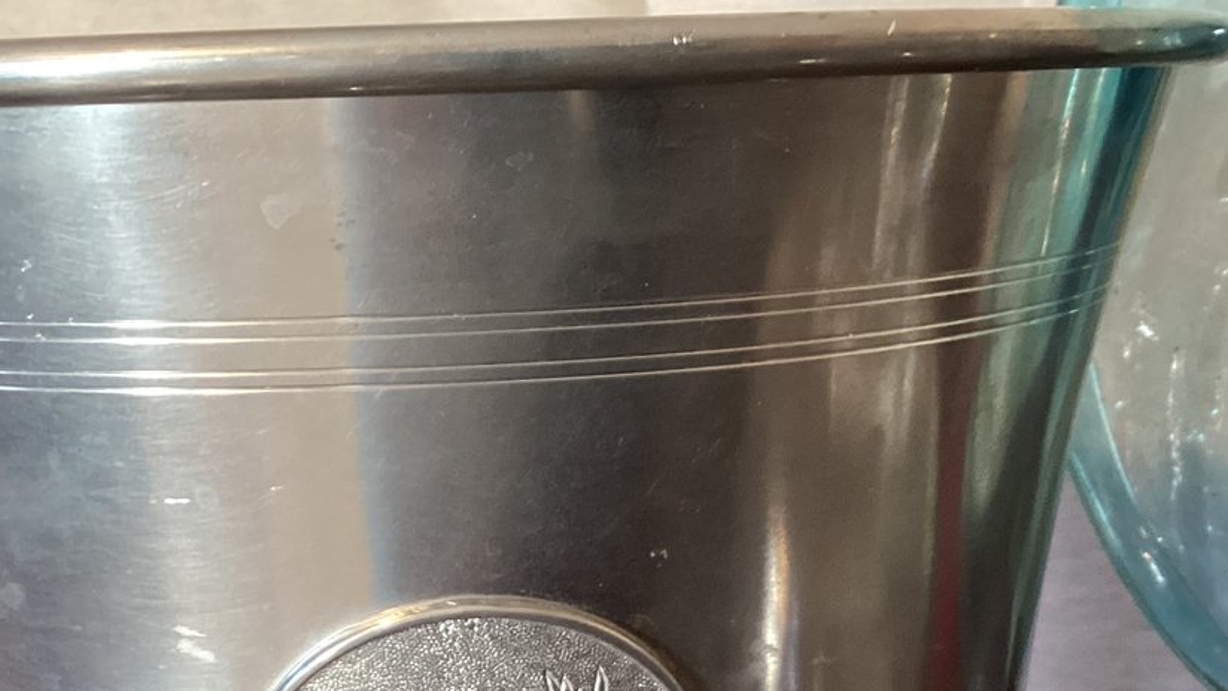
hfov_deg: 33.8
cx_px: 563
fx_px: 2019
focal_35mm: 62
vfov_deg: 18.8
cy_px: 717
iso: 320
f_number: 2.4
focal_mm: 3.3
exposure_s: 1/33
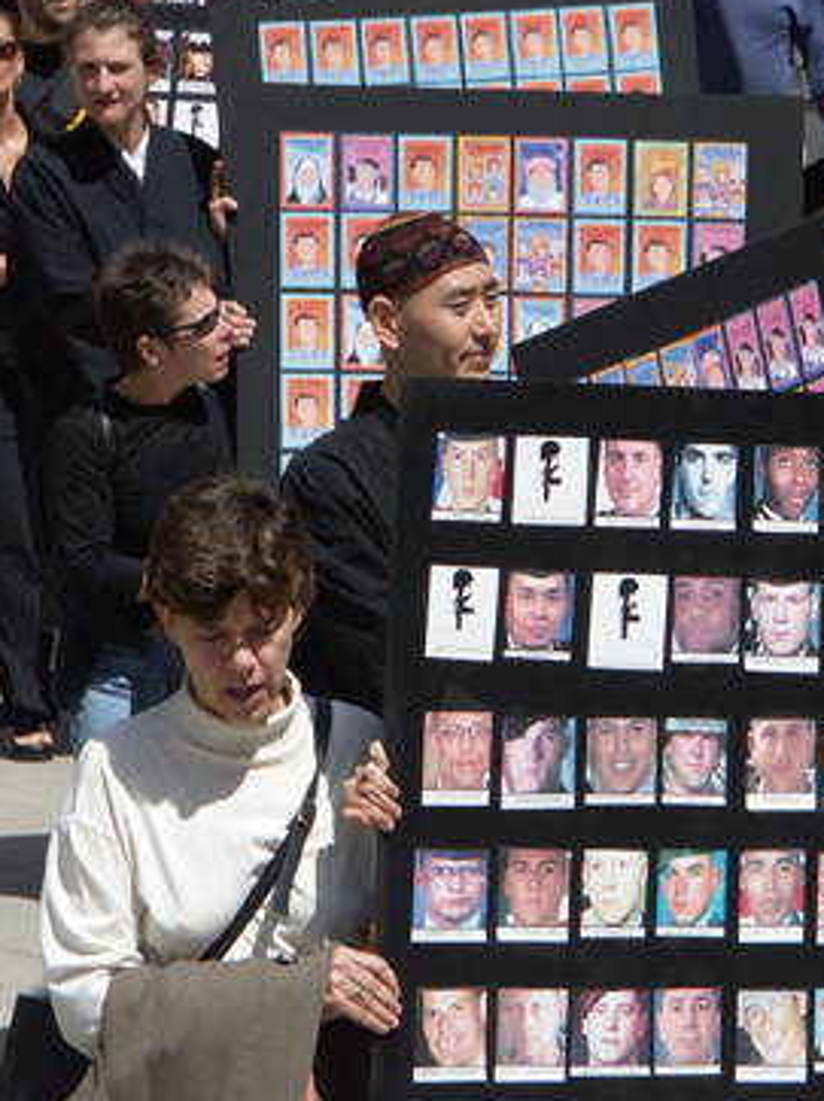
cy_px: 520
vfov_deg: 6.3
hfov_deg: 4.7
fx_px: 10073
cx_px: 553
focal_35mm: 317
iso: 100
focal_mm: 50.27
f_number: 6.3
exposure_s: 1/640
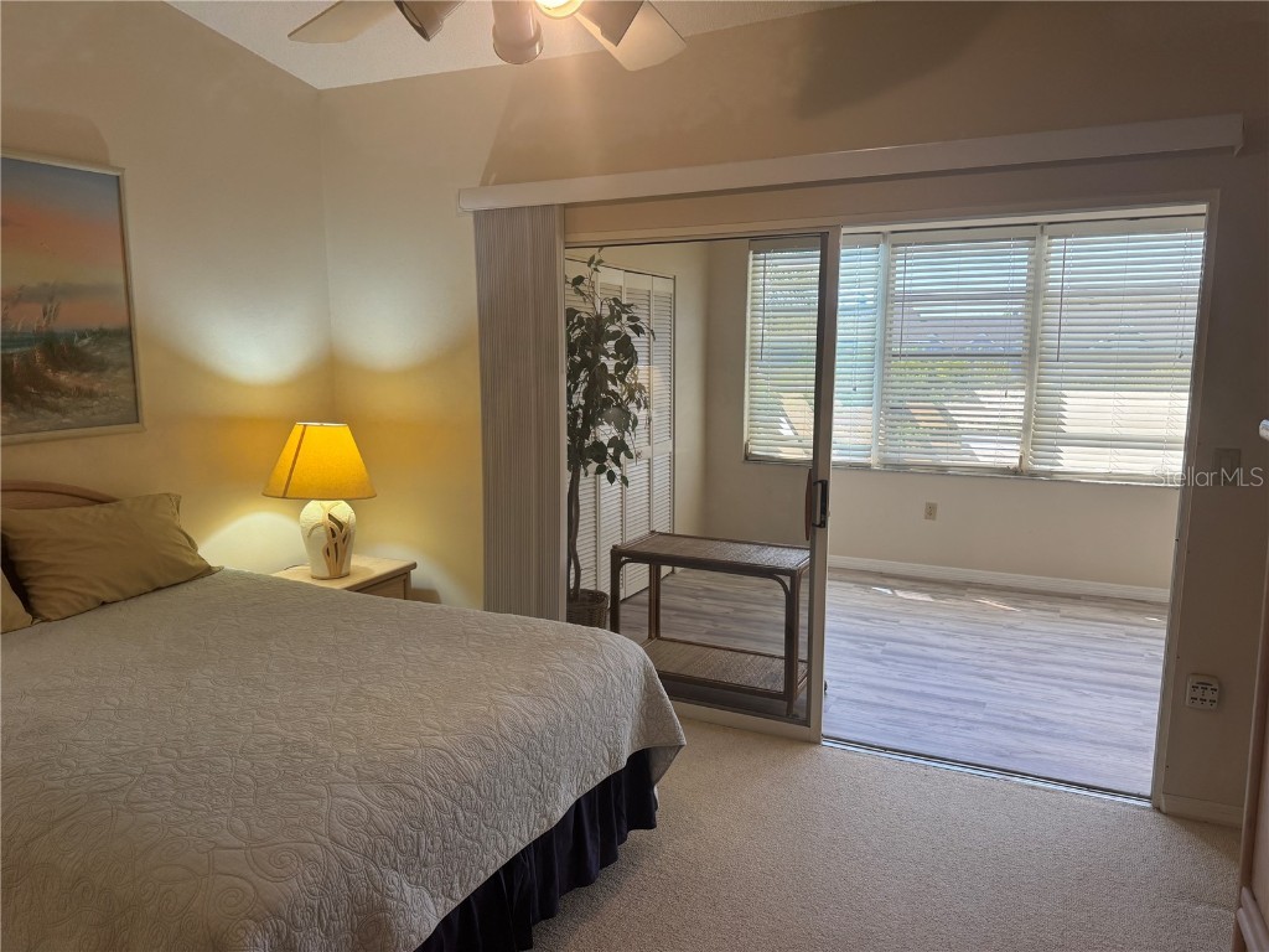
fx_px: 880
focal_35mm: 24
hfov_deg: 71.6
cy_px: 476
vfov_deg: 56.8
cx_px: 634
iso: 125
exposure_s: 1/120
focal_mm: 6.76
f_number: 1.78
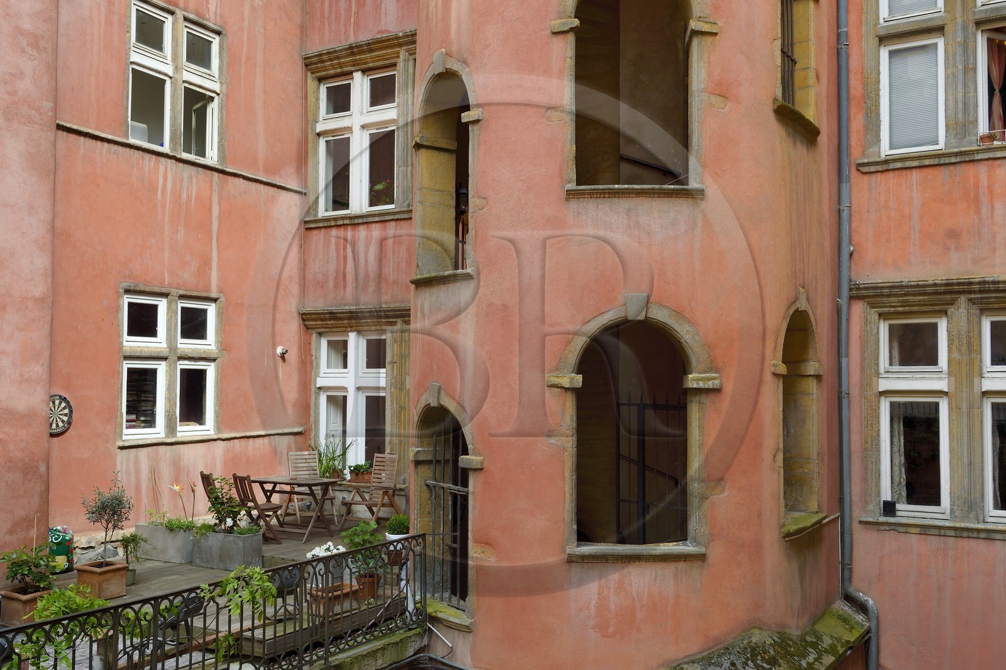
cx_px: 503
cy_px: 335
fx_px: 894
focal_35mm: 32
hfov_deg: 58.7
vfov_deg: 41.1
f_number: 8
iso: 200
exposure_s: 1/160
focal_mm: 32
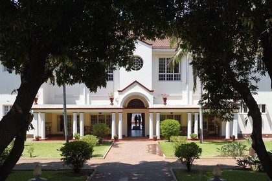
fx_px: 257
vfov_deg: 38.9
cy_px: 90
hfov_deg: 55.8
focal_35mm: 34
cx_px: 136
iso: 200
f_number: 9
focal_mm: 34
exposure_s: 1/250
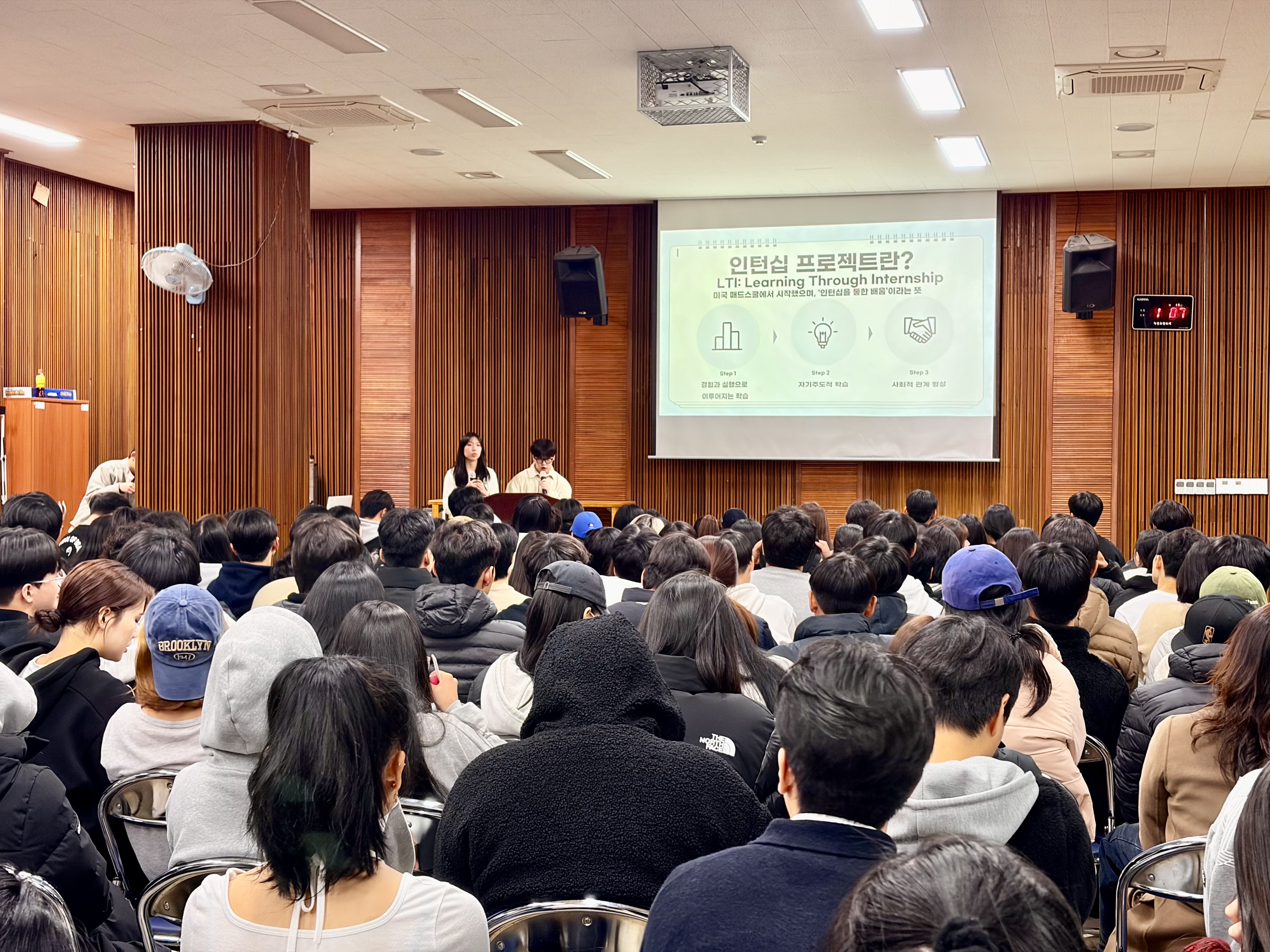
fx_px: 1908
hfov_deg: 36.8
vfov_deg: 28.0
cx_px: 635
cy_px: 476
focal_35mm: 52
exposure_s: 1/40
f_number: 1.6
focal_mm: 5.96
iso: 125
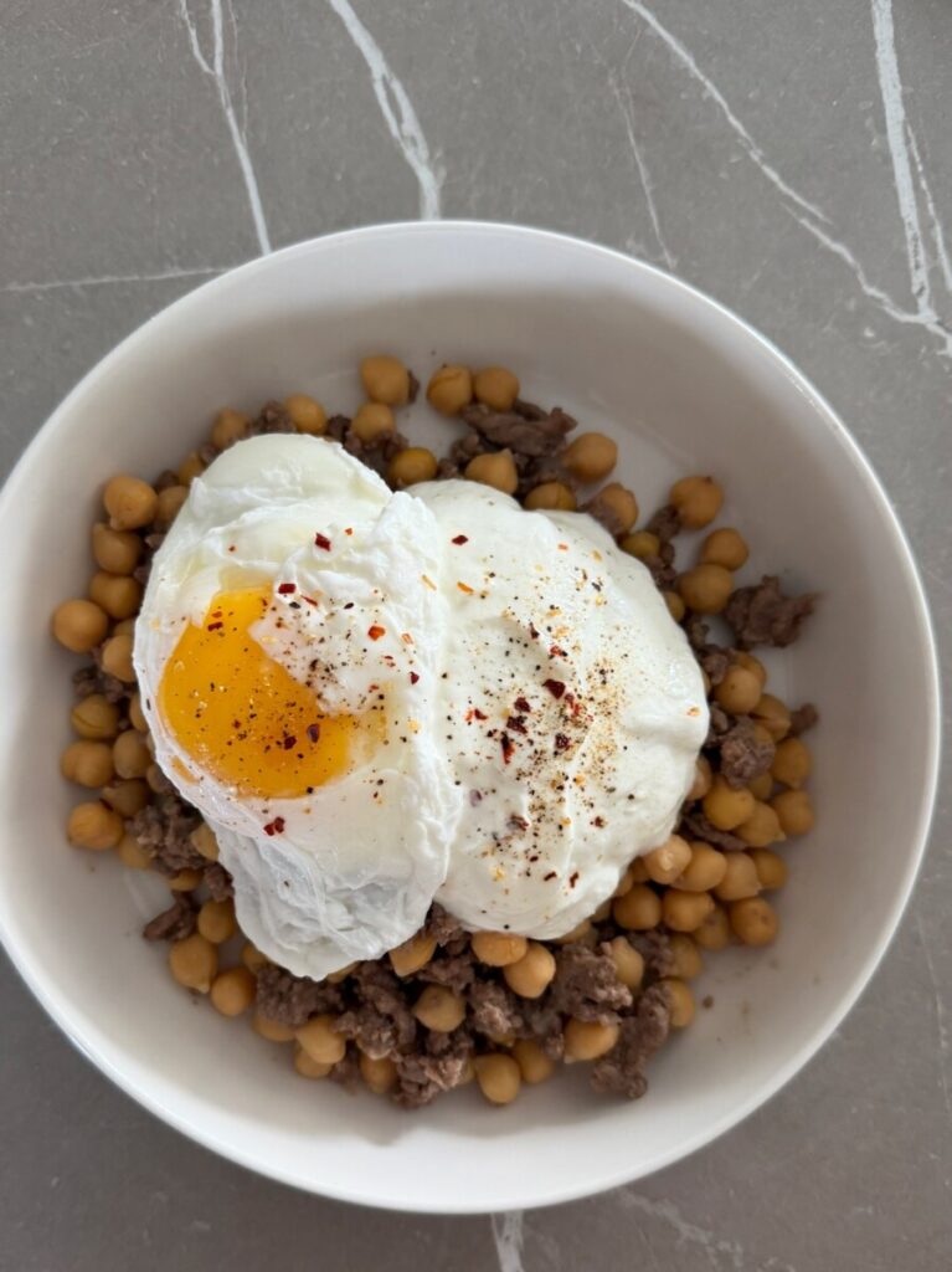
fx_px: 881
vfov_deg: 71.6
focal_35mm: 24
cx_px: 476
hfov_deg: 56.8
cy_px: 636
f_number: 1.78
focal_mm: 6.76
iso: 200
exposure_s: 1/60
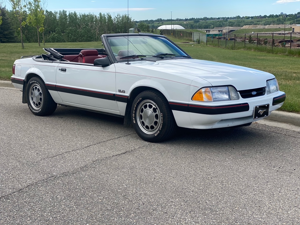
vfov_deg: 28.0
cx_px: 150
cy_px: 112
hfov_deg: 36.8
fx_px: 451
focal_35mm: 52
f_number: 2
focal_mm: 6
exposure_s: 1/1089
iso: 20
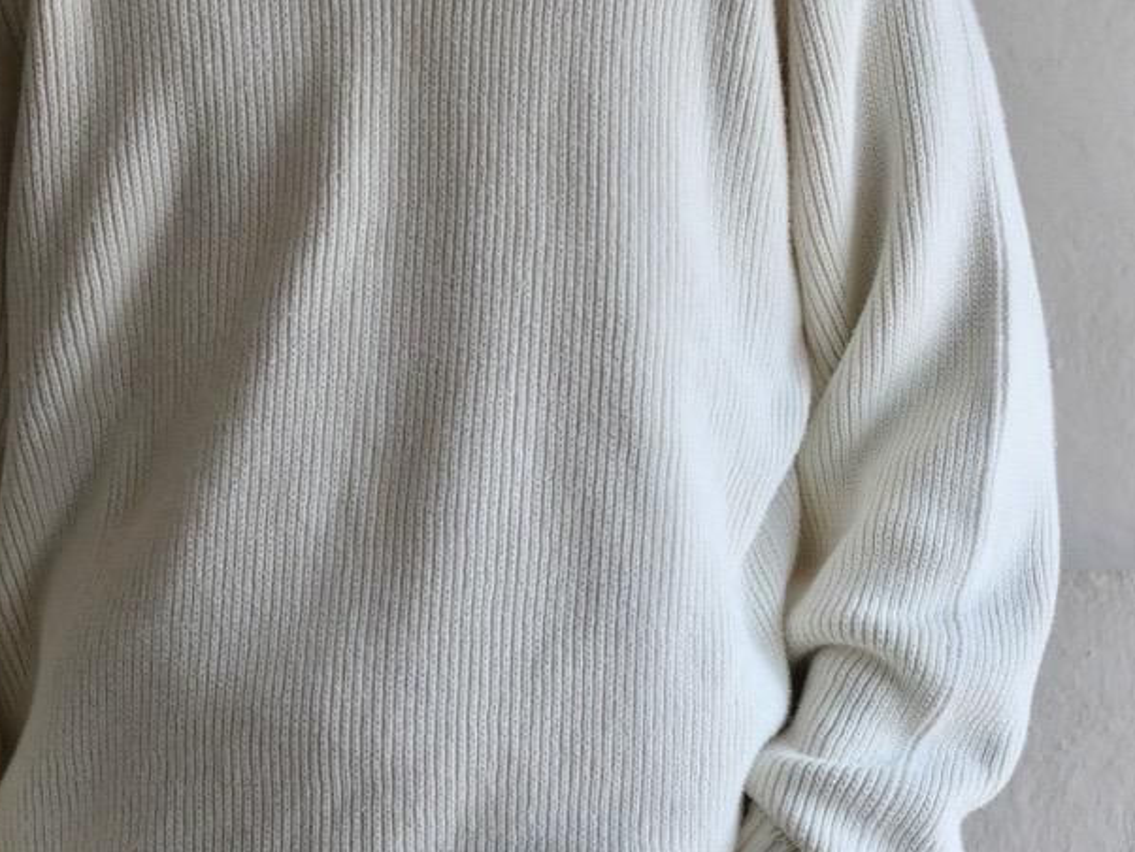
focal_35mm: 221
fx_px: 7249
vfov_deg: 6.7
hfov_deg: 8.9
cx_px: 364
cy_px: 569
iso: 500
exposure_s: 1/125
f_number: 4
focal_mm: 52
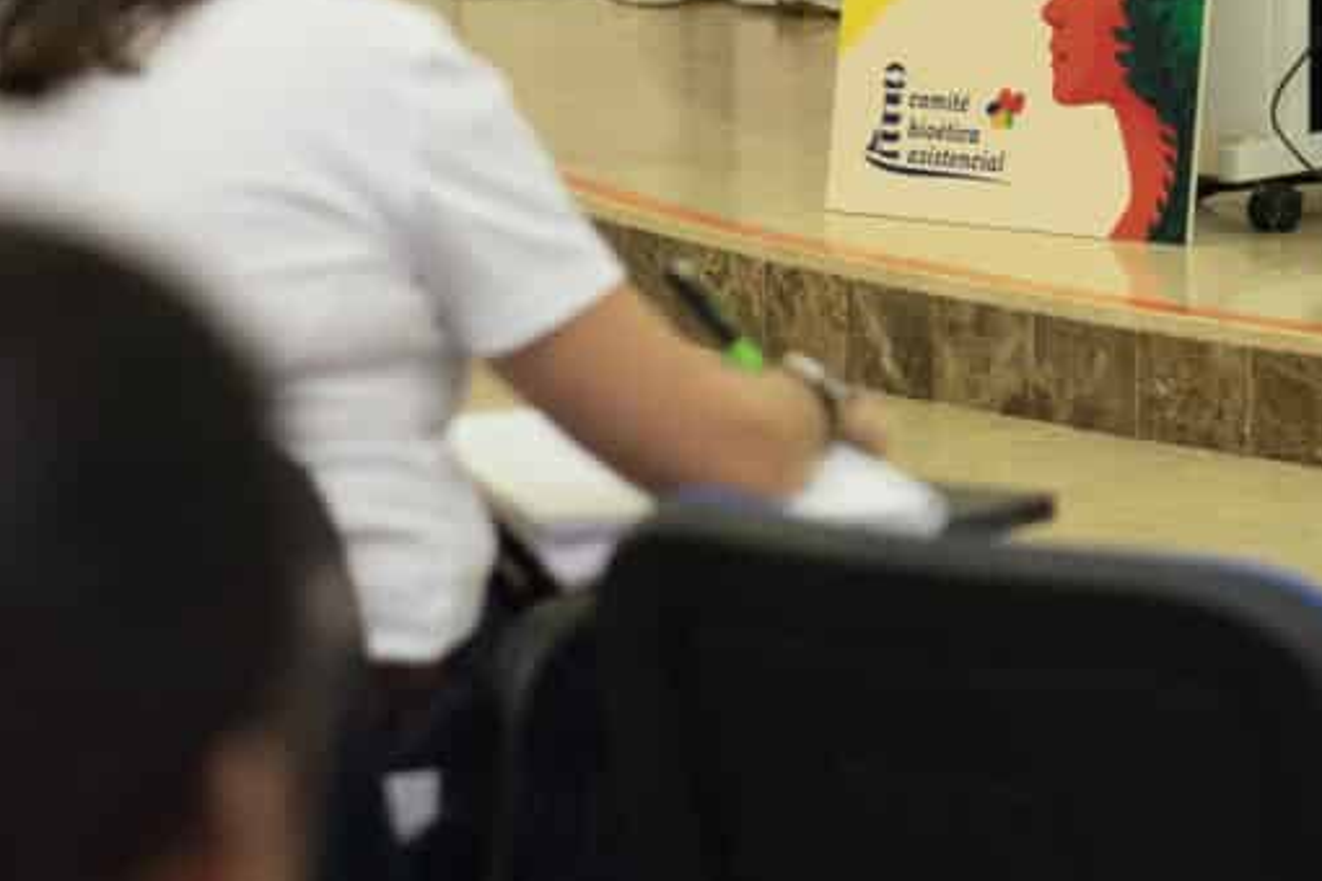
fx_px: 8115
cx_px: 1592
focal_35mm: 221
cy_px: -818
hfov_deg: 9.2
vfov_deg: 6.1
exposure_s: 1/160
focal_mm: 55
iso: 400
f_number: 2.5
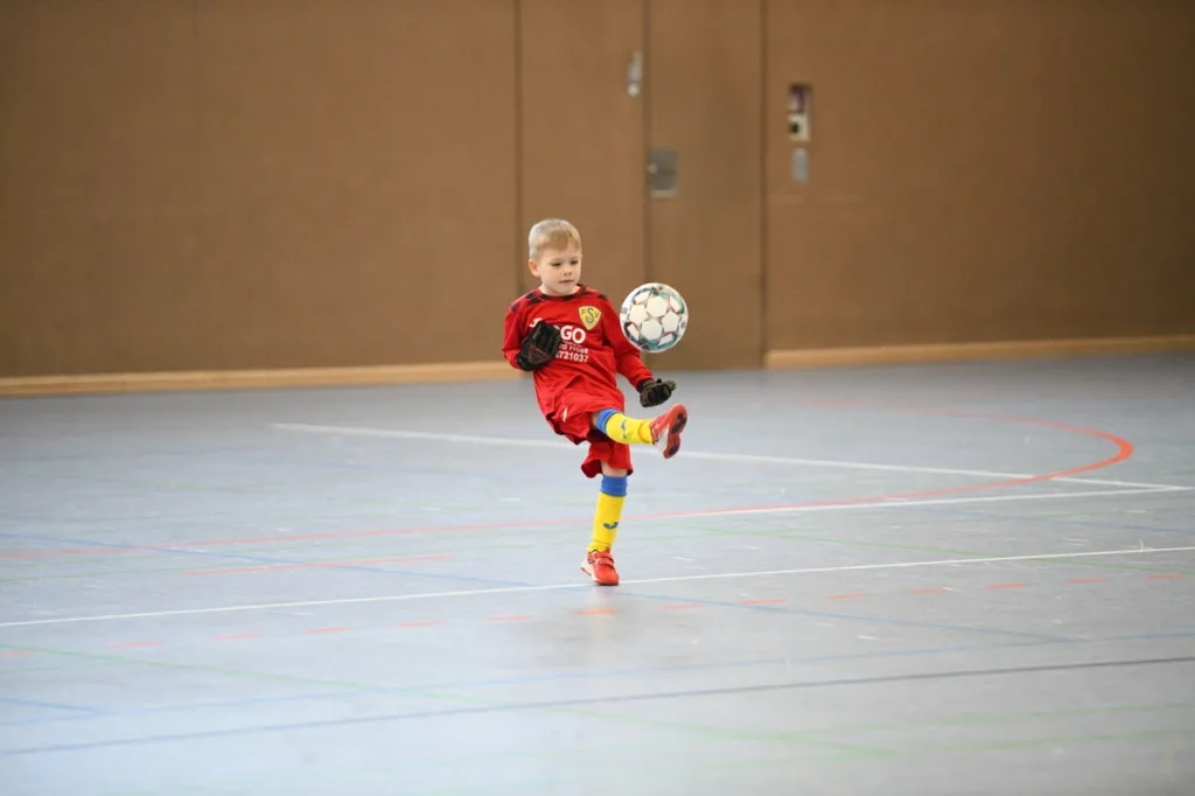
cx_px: 598
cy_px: 398
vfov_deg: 7.2
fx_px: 6305
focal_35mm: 190
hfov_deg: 10.8
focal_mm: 190
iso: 8000
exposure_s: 1/1250
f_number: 2.8
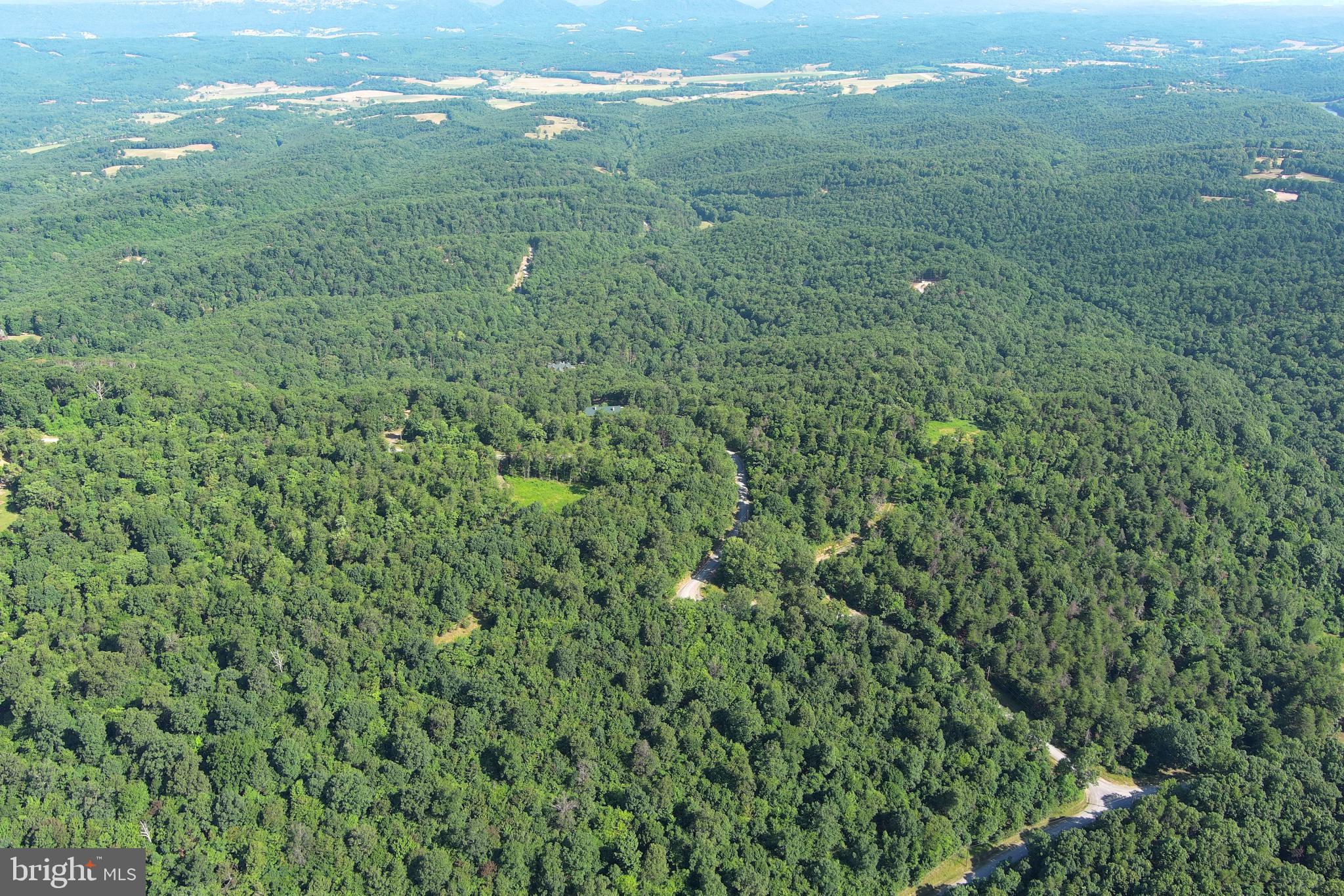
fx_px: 1083
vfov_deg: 45.0
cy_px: 448
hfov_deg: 63.7
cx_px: 672
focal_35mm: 29
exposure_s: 1/407
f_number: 2.8
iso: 100
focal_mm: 10.57
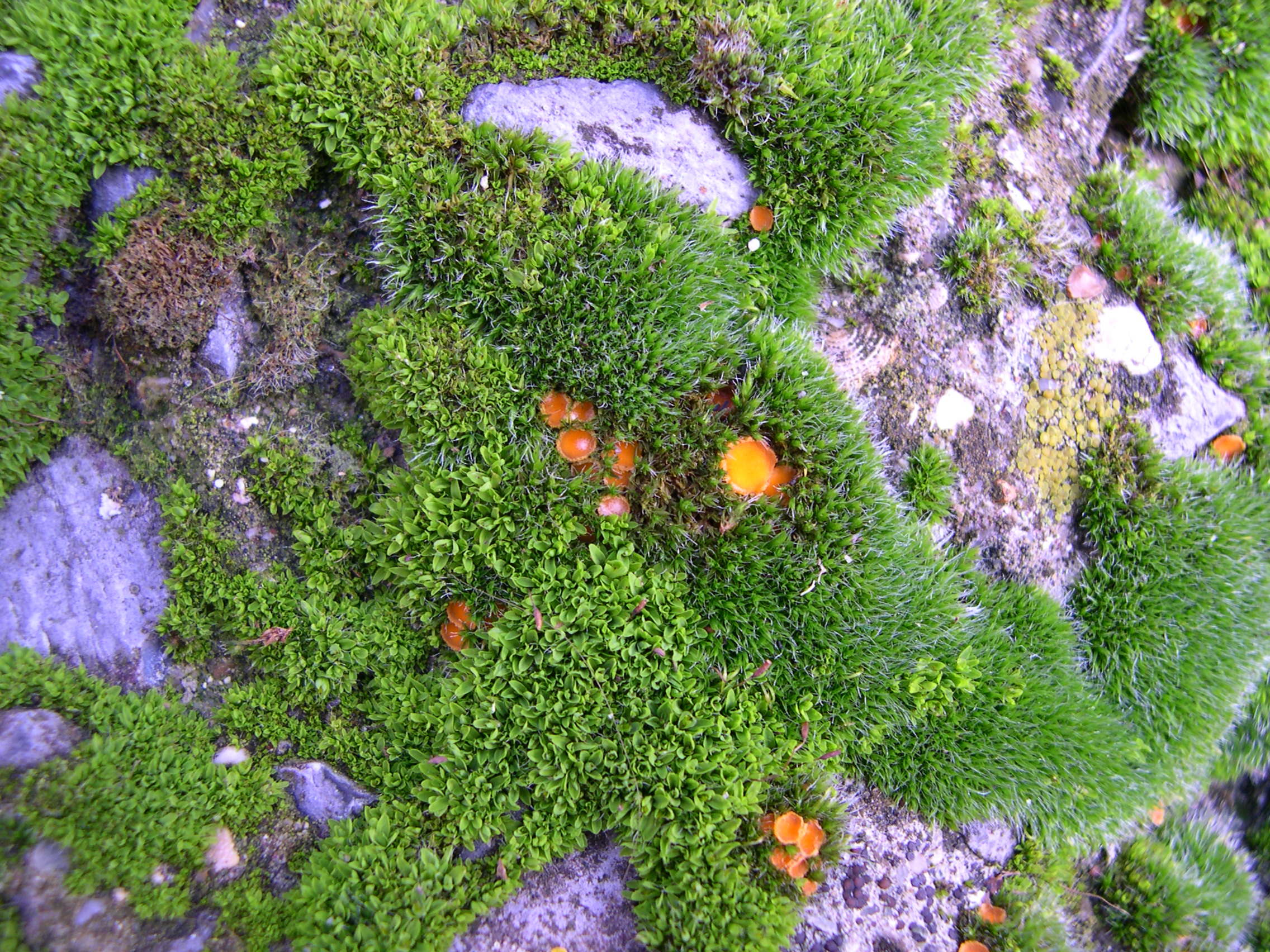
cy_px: 476
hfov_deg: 49.0
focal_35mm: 38
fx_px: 1394
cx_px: 635
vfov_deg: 37.7
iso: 100
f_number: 2.8
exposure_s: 1/25
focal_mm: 8
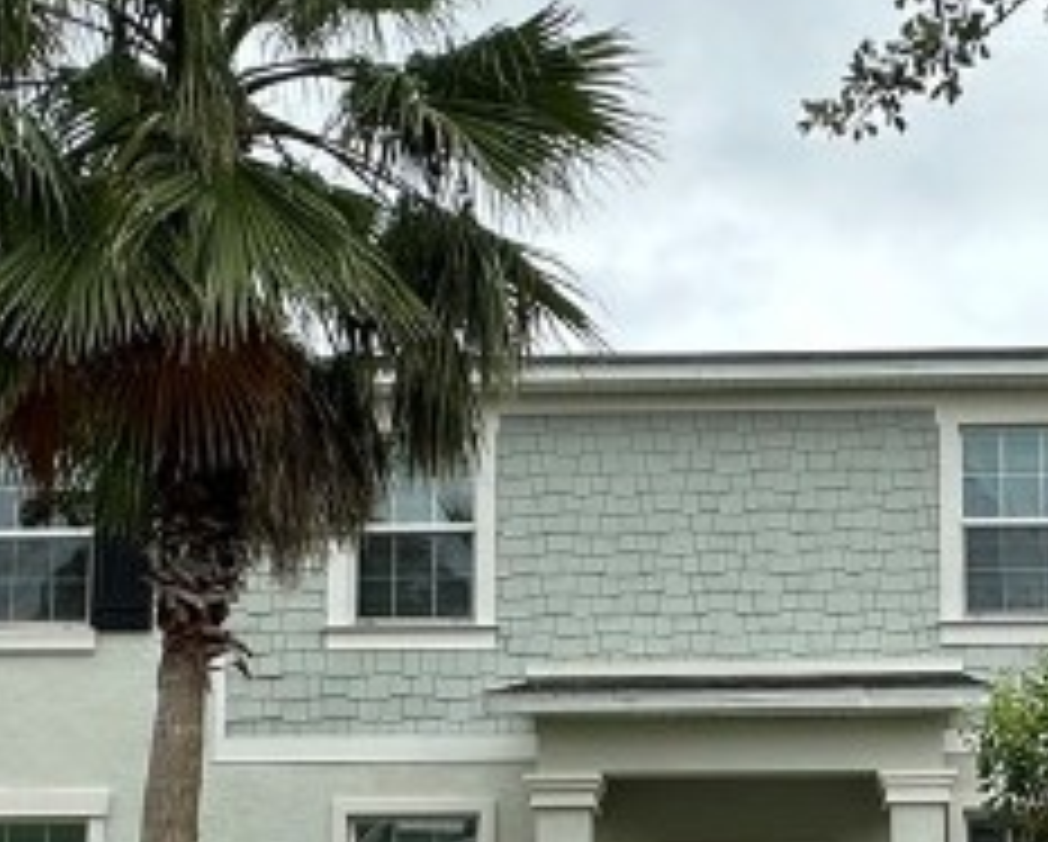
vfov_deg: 23.9
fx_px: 1863
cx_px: 738
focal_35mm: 60
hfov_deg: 31.1
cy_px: 919
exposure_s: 1/584
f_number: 2.2
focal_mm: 2.22
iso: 40
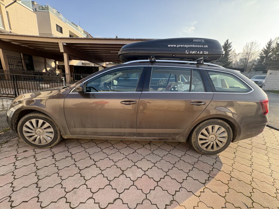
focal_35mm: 14
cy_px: 104
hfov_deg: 102.1
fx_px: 113
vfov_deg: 85.7
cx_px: 140
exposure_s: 1/227
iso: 40
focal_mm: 2.22
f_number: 2.2
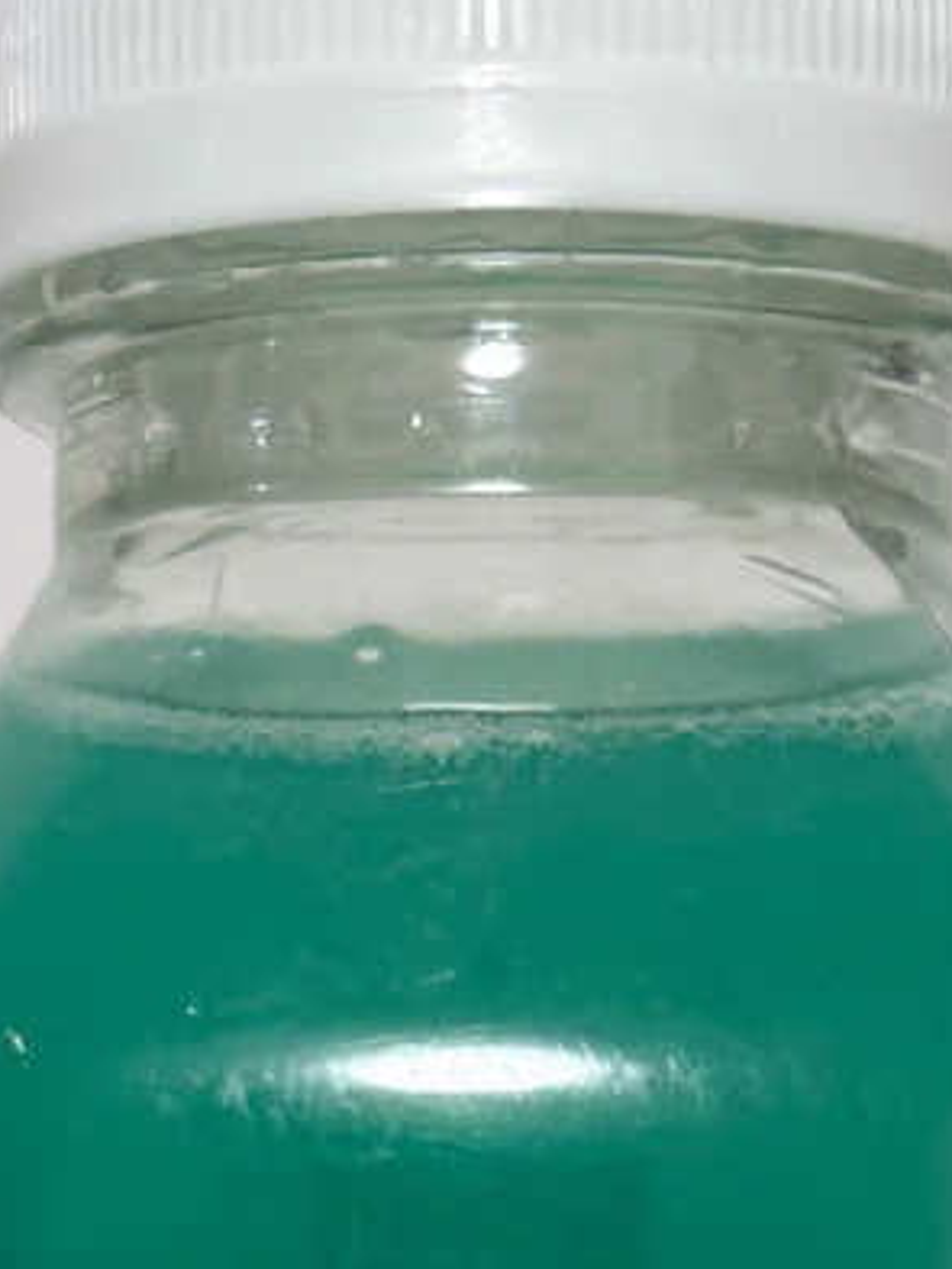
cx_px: 545
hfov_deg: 8.4
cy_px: 1895
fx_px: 6450
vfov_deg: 10.8
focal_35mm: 176
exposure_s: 1/50
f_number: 1.78
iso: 160
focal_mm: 6.86
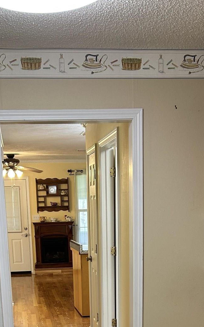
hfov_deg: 21.3
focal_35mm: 61
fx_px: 542
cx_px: 88
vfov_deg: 30.1
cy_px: 357
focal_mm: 5.7
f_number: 1.5
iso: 80
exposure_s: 1/60
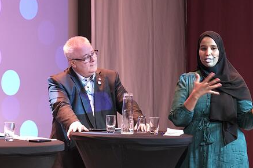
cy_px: 129
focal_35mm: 207
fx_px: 1454
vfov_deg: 6.6
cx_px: 64
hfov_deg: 9.9
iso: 800
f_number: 3.6
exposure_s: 1/60
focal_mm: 75
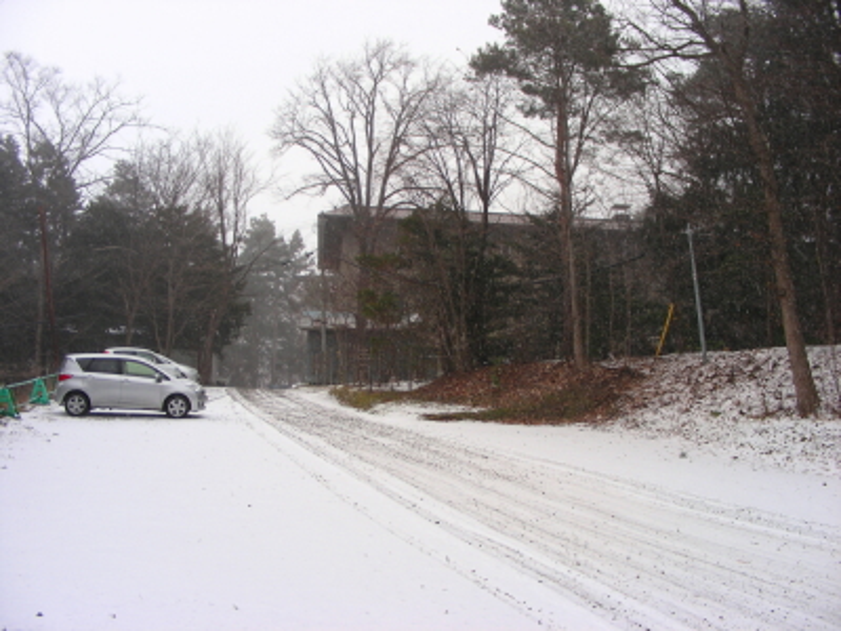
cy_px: 316
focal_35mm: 38
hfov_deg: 49.0
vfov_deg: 37.7
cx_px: 420
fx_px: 923
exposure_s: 1/66
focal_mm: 6.3
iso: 50
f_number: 3.5
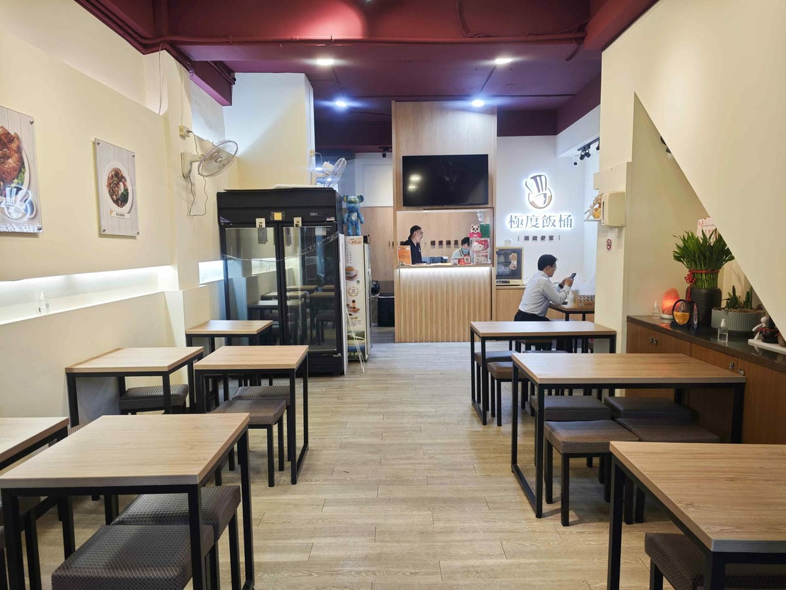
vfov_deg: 58.9
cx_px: 393
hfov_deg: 73.9
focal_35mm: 23
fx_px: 522
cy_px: 295
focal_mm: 8.72
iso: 125
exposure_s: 1/60
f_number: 2
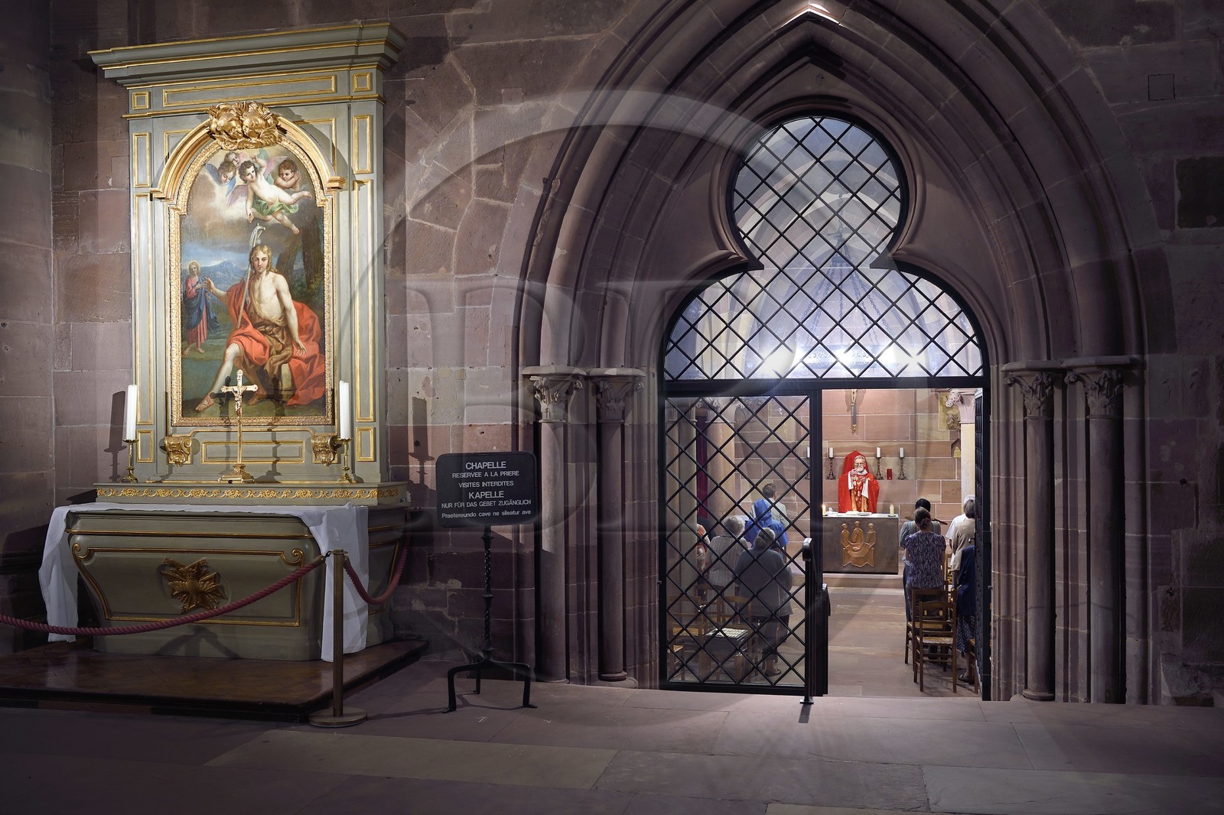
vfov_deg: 42.3
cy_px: 408
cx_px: 612
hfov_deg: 60.3
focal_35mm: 31
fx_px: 1054
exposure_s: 1/2.5
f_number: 5.6
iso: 400
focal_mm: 31
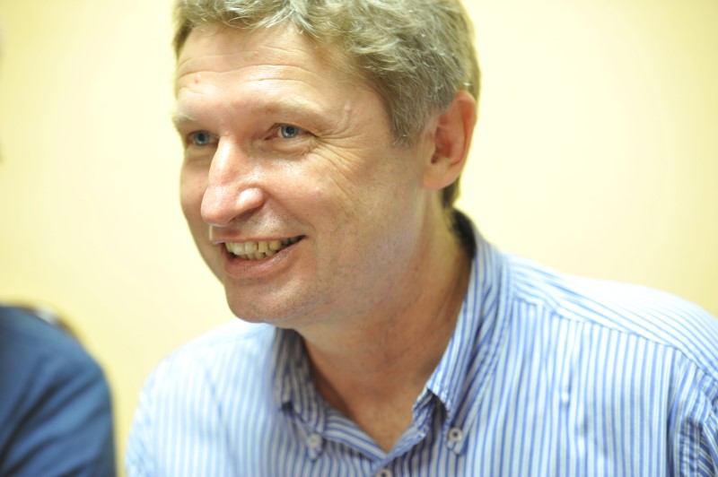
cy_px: 238
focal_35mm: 122
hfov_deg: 16.8
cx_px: 359
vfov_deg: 11.2
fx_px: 2431
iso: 640
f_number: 2.8
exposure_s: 1/13
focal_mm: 122
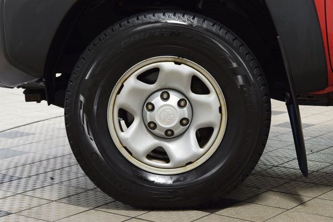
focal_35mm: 78
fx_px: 722
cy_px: 111
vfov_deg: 17.5
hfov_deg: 26.0
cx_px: 166
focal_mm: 52
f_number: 6.3
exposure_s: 1/15
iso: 720
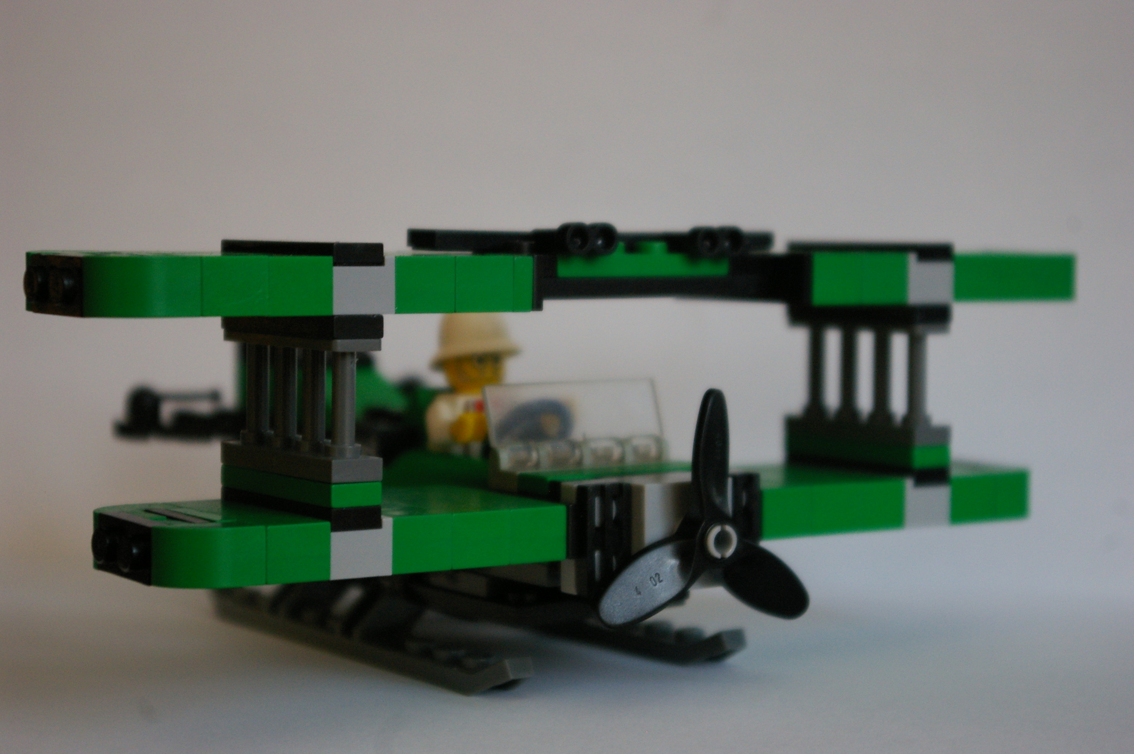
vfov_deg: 16.5
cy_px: 377
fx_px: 2596
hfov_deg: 24.6
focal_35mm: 82
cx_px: 567
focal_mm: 55
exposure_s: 1/30
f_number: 5.6
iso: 800
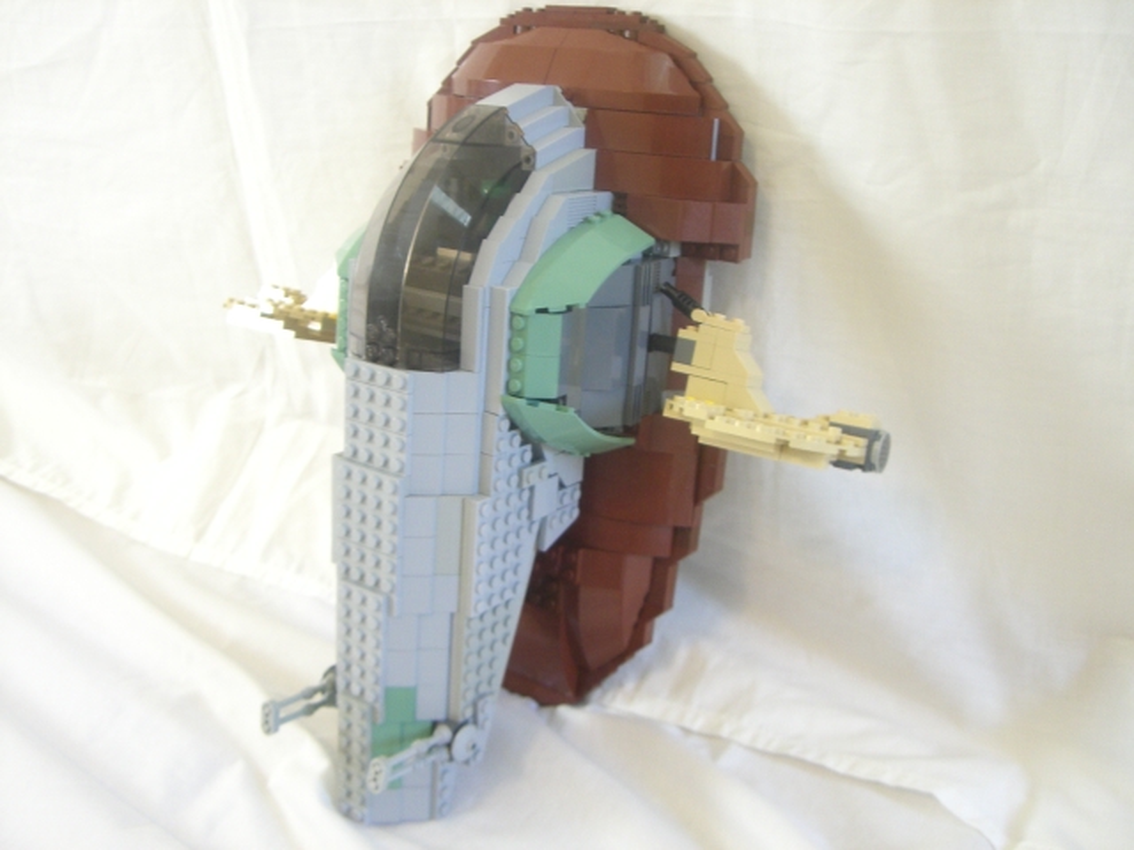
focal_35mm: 38
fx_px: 1245
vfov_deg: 37.7
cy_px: 425
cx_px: 567
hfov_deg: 49.0
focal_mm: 6.2
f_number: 2.7
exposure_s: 1/13
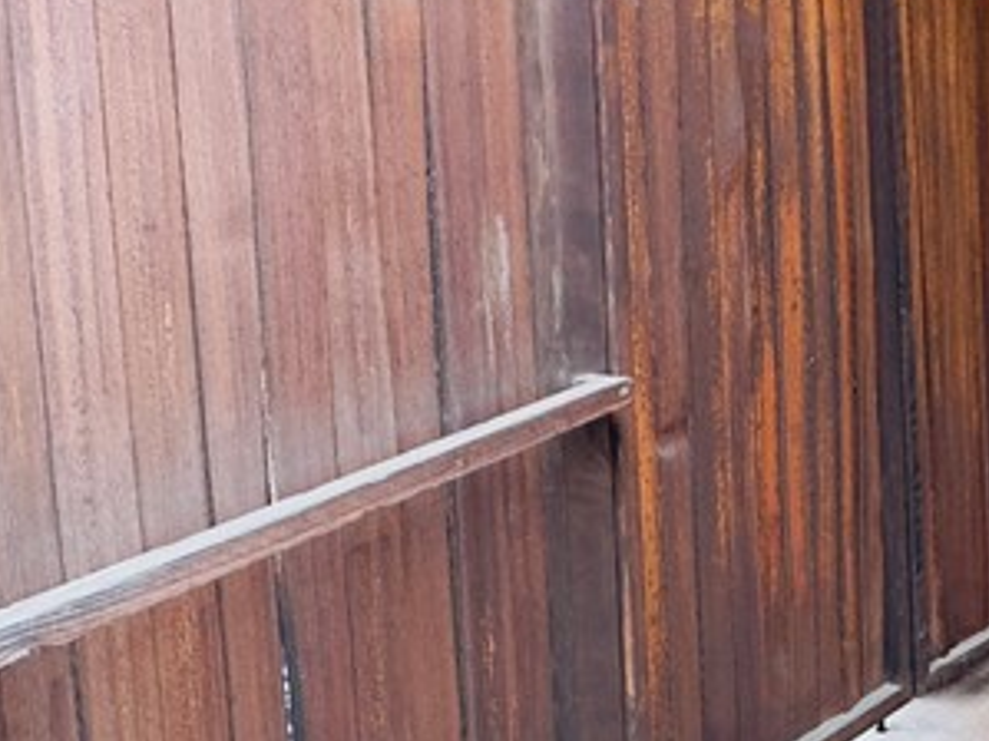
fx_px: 1371
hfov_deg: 38.5
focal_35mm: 48
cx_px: 757
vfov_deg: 30.2
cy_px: 324
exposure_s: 1/99
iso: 250
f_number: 2.2
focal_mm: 2.22
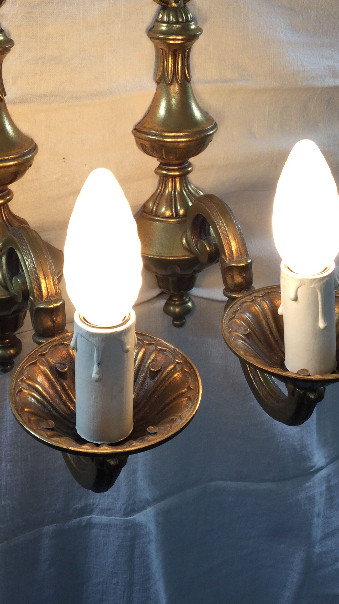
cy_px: 199
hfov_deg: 24.8
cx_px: 125
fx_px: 767
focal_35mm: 48
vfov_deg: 42.3
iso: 40
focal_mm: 3.3
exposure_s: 1/100
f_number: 2.4
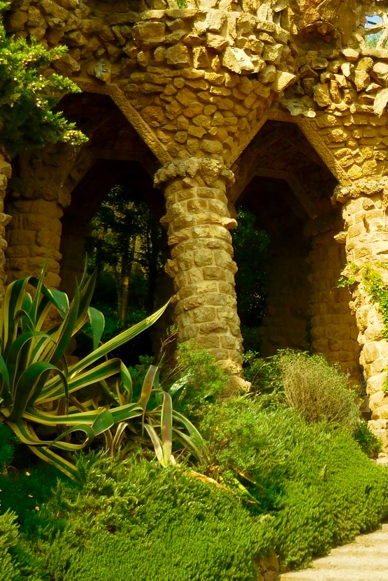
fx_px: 1309
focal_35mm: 81
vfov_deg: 25.0
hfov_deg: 16.3
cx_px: 451
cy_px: 236
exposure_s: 1/640
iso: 125
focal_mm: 8.1
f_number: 4.2
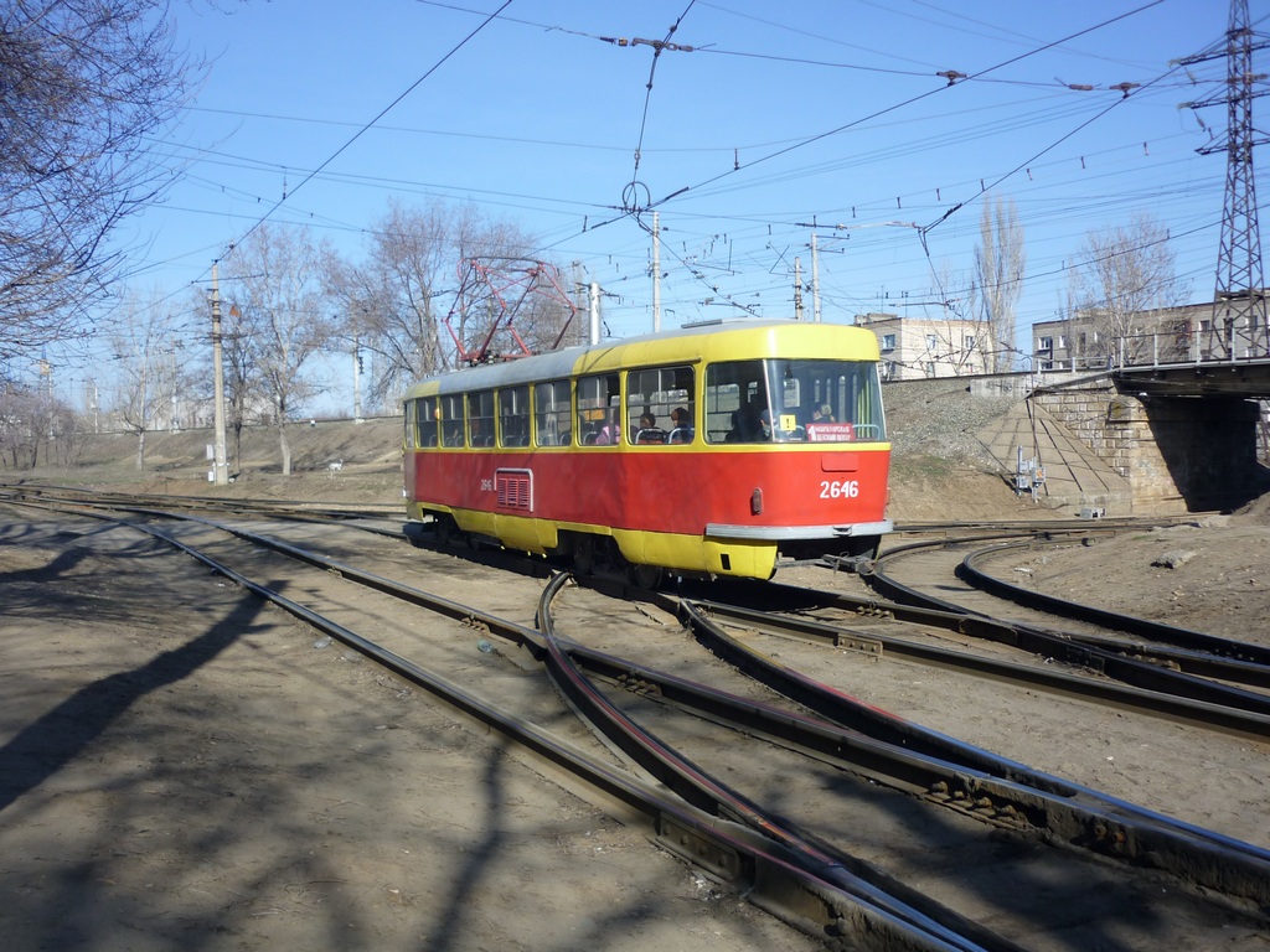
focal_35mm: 33
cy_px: 476
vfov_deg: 42.9
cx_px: 635
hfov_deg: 55.4
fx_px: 1211
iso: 80
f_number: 8
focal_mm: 5.5
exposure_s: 1/160
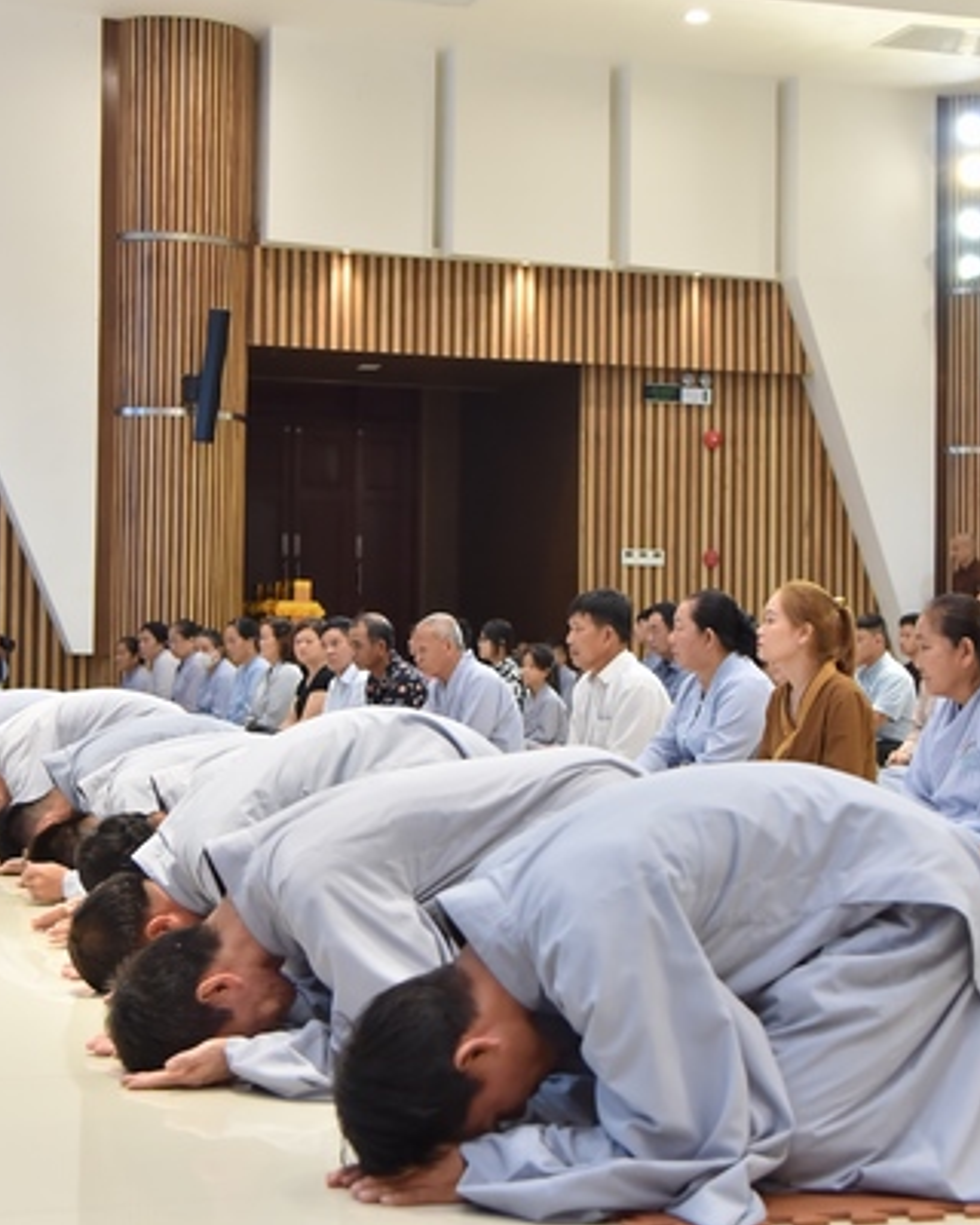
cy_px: 533
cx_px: 450
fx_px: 2212
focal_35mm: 61
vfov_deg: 30.9
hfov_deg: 25.0
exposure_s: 1/125
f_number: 4.5
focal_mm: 40
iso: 1600
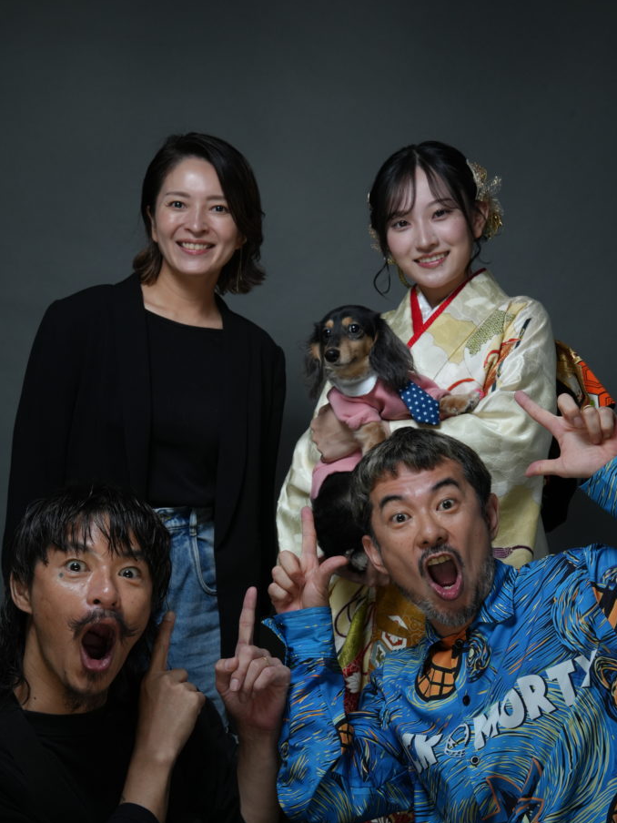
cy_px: 405
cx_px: 310
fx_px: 1735
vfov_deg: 26.7
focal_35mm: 73
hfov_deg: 20.2
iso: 1250
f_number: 11
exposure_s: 1/125
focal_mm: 67
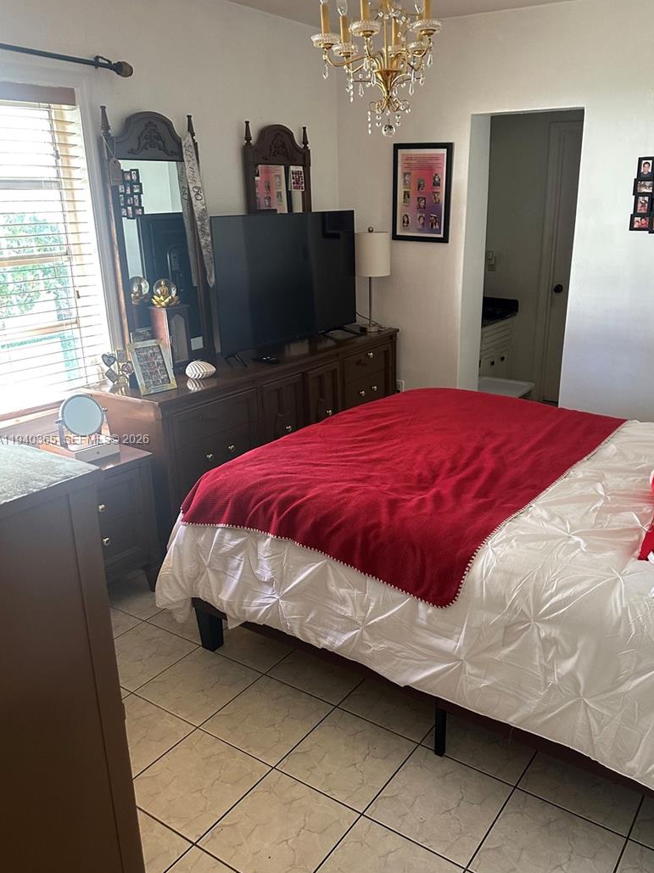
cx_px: 374
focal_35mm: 28
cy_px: 440
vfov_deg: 63.5
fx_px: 706
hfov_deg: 49.6
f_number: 1.78
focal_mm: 6.86
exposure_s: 1/60
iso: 250
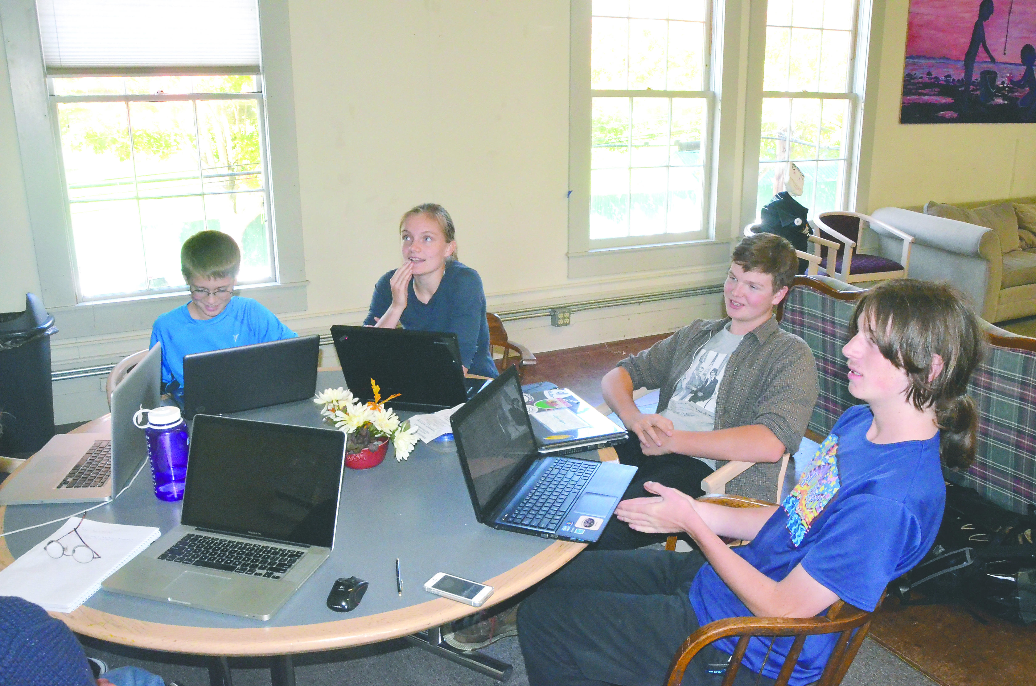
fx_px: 862
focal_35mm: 30
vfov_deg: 43.4
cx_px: 518
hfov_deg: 62.0
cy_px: 343
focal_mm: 20
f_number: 10
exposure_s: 1/100
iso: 4000
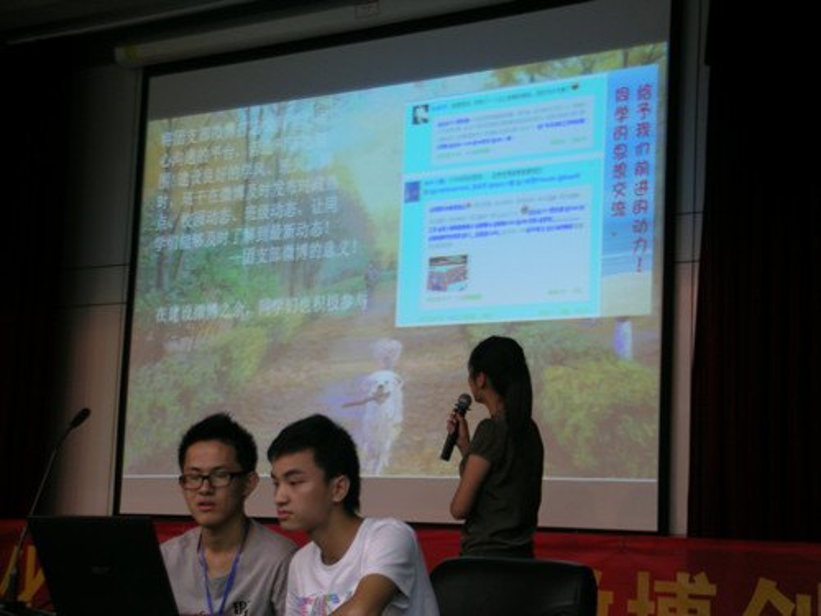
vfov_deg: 21.0
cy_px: 308
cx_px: 410
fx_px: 1660
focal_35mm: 70
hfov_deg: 27.8
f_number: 3.9
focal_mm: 14.5
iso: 53
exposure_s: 1/5.8
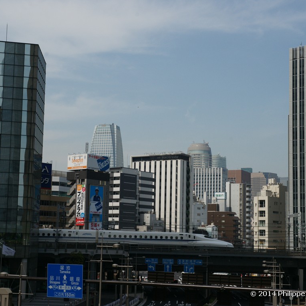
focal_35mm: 64
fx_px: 640
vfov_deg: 26.9
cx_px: 138
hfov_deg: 26.9
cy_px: 153
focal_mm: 50
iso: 400
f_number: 11
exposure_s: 1/800
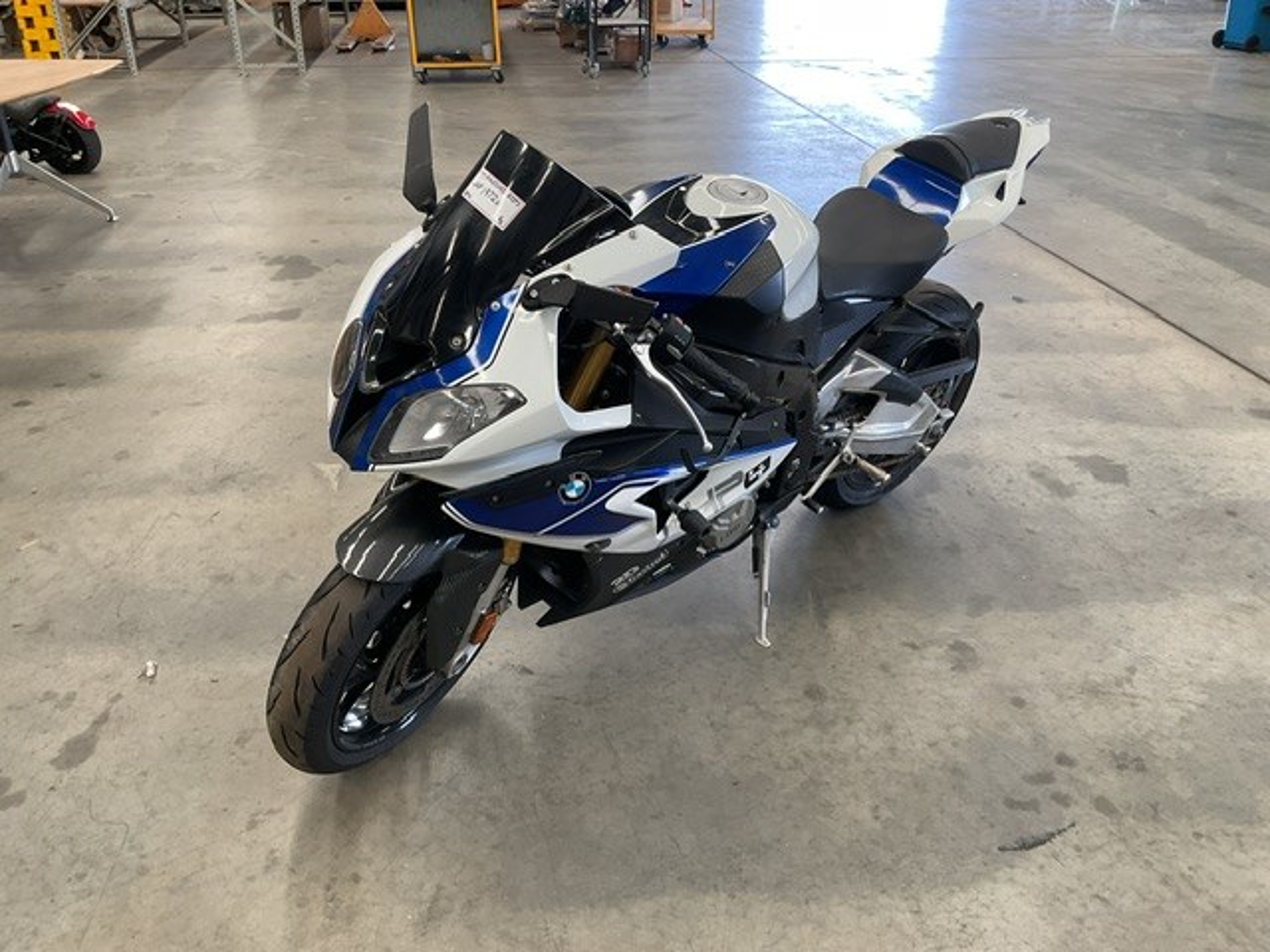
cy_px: 476
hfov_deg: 61.7
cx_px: 635
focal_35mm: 29
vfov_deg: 48.2
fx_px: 1064
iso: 64
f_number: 1.8
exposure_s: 1/60
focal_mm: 3
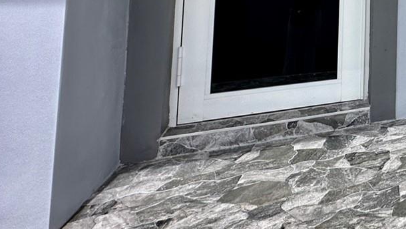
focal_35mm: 40
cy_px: -76
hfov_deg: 35.0
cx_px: 528
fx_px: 431
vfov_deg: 25.3
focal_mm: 2.22
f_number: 2.2
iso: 50
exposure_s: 1/1473
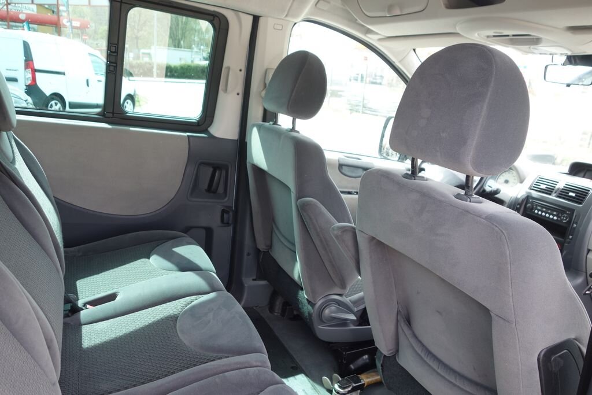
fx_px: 460
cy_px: 198
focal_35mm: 28
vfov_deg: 46.4
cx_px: 296
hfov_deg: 65.5
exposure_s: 1/100
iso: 125
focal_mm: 10.4
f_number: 2.8
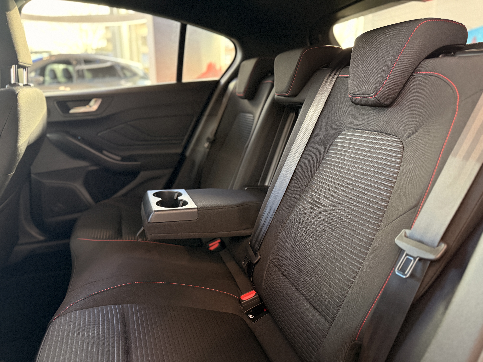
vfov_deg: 56.8
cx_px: 242
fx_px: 335
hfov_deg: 71.6
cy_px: 181
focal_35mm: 24
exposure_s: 1/33
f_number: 1.78
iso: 800
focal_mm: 6.76
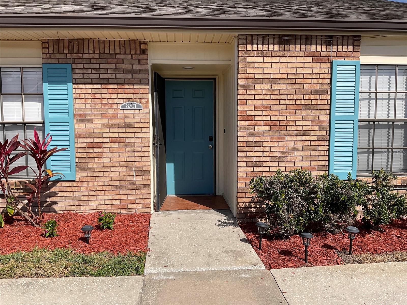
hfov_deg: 61.7
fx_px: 341
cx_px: 204
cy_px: 152
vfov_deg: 48.2
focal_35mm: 29
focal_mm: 3
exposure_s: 1/2801
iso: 16
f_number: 1.8
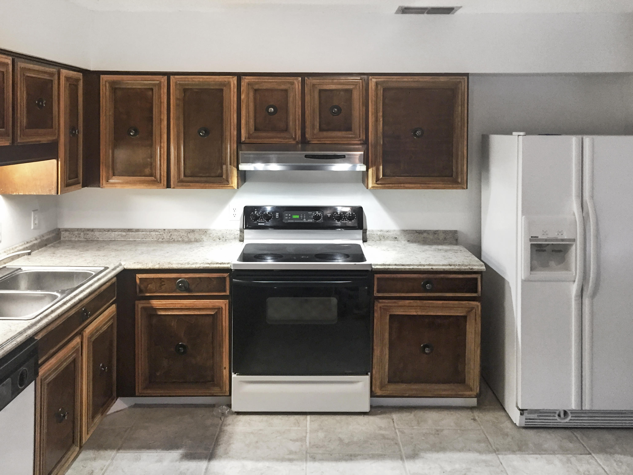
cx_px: 316
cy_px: 238
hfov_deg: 61.7
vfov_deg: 48.2
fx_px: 530
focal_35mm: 29
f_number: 2.2
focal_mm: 4.15
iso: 125
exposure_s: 1/30
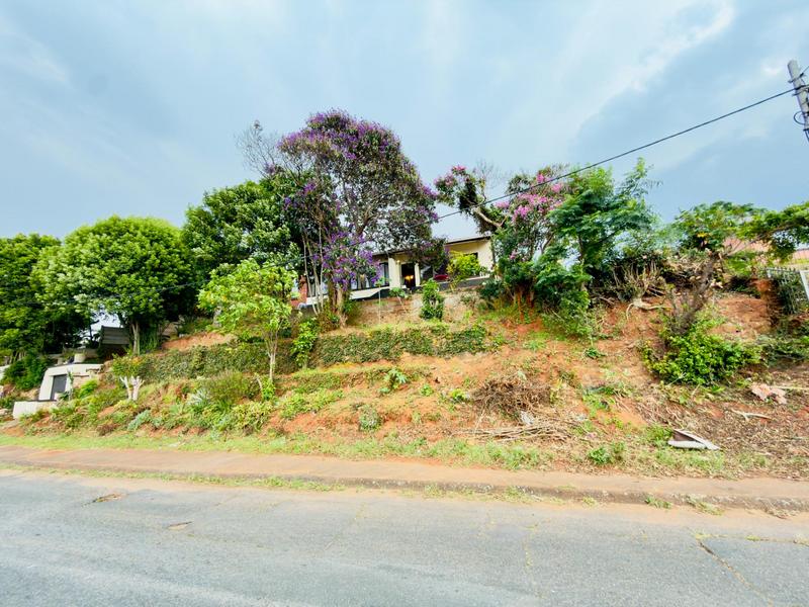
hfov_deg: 102.1
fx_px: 327
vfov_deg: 85.7
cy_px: 304
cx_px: 404
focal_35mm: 14
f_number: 2.2
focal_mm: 2.22
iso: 50
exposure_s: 1/44
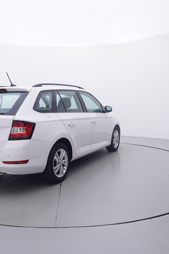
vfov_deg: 54.7
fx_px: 245
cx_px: 64
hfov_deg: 37.9
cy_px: 129
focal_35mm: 35
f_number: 5
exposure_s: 1/80
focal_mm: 15
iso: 200
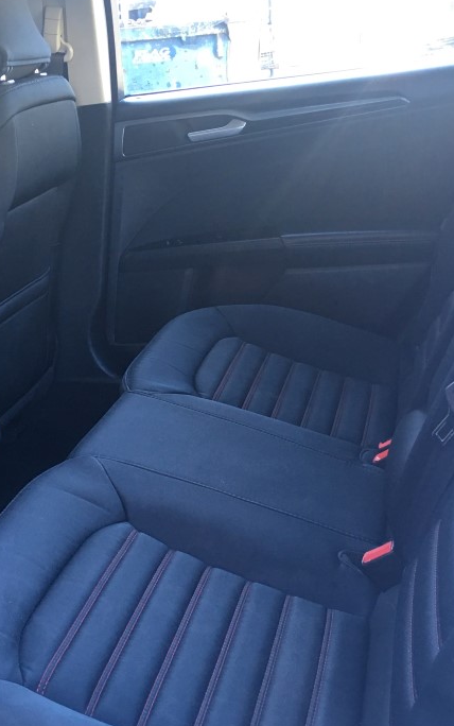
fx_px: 910
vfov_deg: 43.5
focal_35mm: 46
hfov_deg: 27.7
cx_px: 125
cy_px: 341
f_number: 2.2
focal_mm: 4.15
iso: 100
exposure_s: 1/30
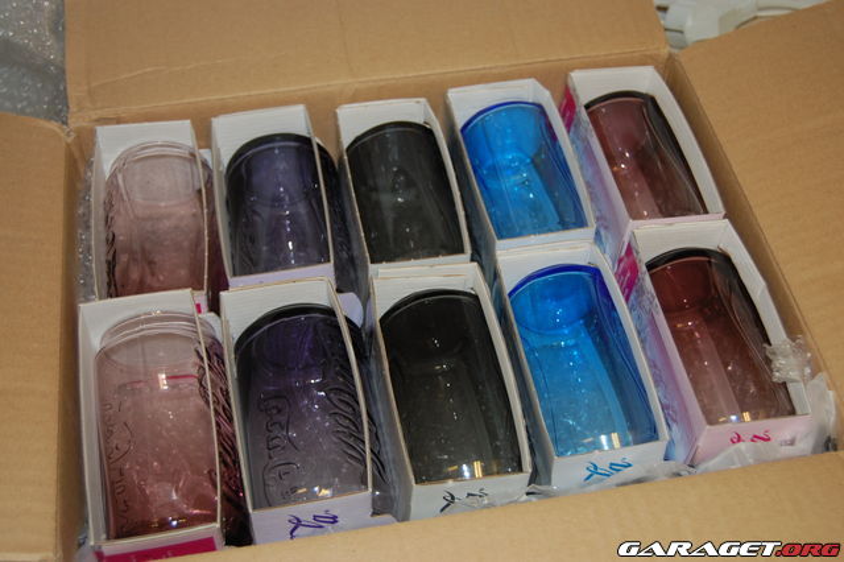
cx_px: 422
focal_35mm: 48
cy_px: 281
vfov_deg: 28.0
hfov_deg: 41.1
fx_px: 1125
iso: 400
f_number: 4.5
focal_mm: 32
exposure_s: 1/60
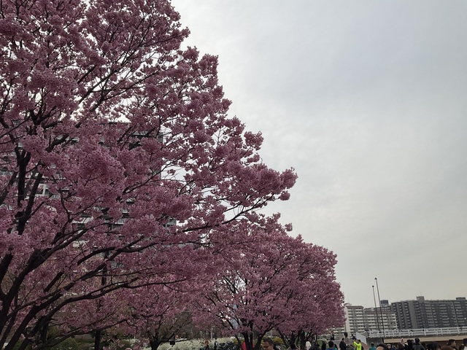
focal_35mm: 29
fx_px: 391
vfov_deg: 48.2
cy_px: 175
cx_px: 234
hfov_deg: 61.7
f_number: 1.8
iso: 25
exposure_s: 1/2427
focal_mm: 3
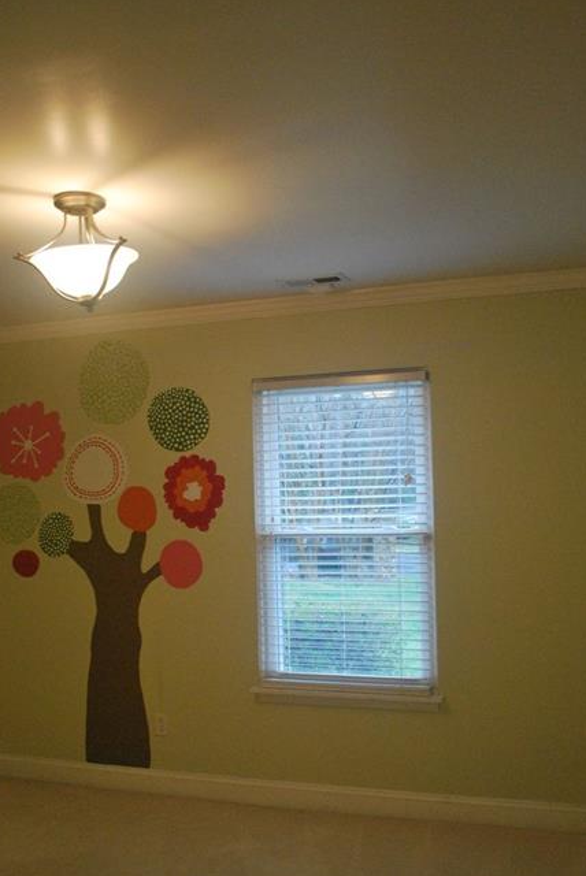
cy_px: 495
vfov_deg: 52.9
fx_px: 877
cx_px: 318
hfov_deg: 36.9
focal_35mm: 36
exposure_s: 1/30
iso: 1400
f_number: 3.8
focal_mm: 20
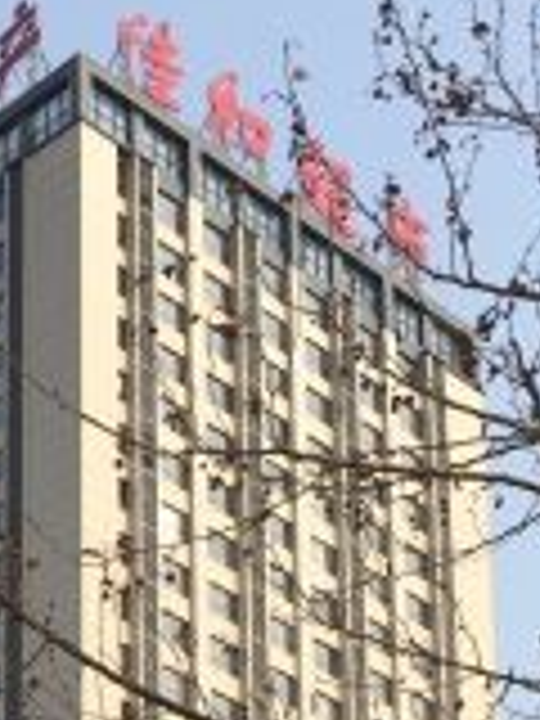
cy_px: 1192
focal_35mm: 127
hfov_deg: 11.5
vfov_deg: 14.2
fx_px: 2642
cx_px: -34
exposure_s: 1/1582
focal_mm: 4.15
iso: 32
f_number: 2.2
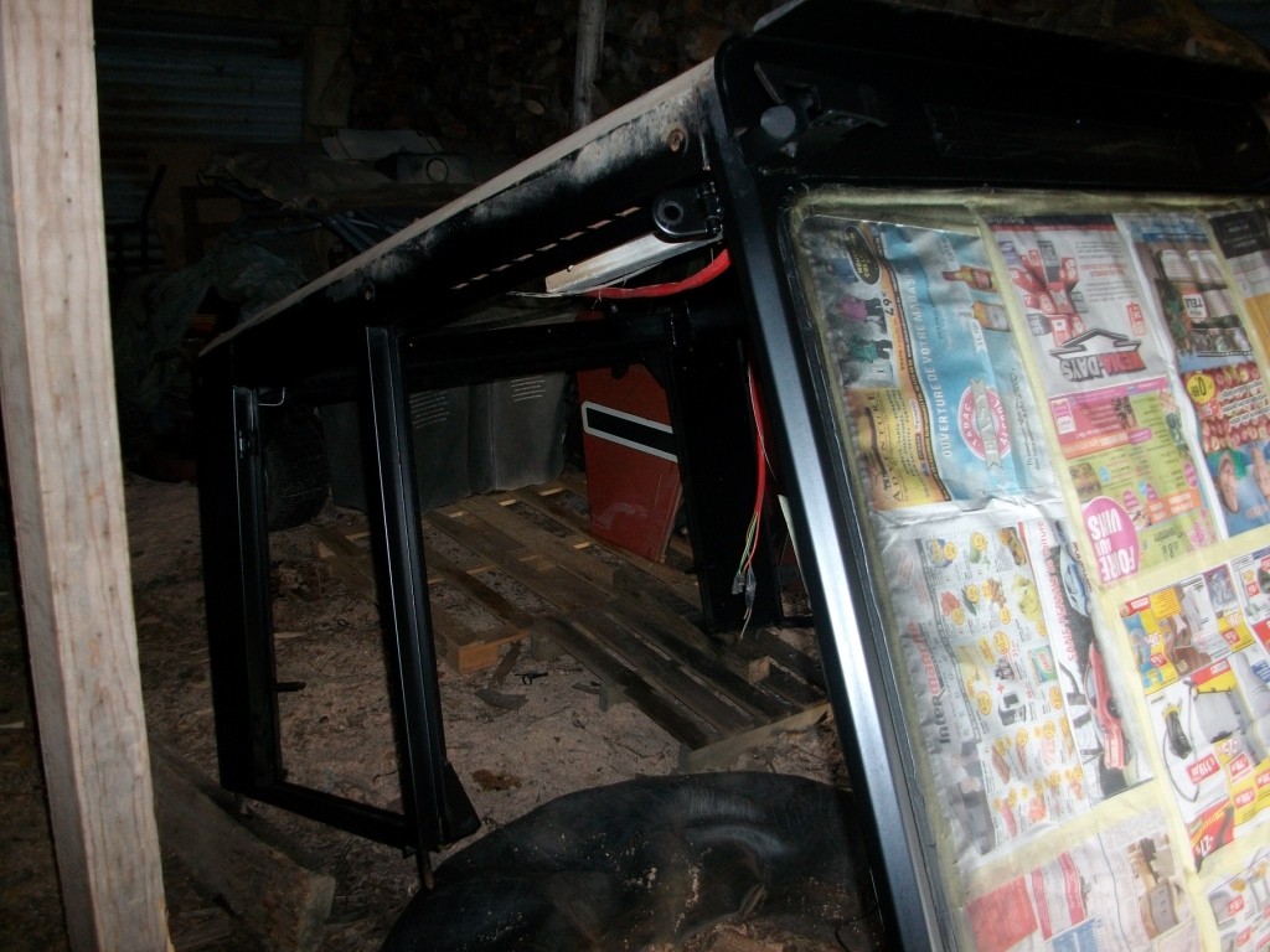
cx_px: 635
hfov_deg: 56.8
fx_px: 1174
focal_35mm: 32
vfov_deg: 44.2
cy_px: 476
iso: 136
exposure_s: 1/40
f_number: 2.9
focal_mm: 5.7
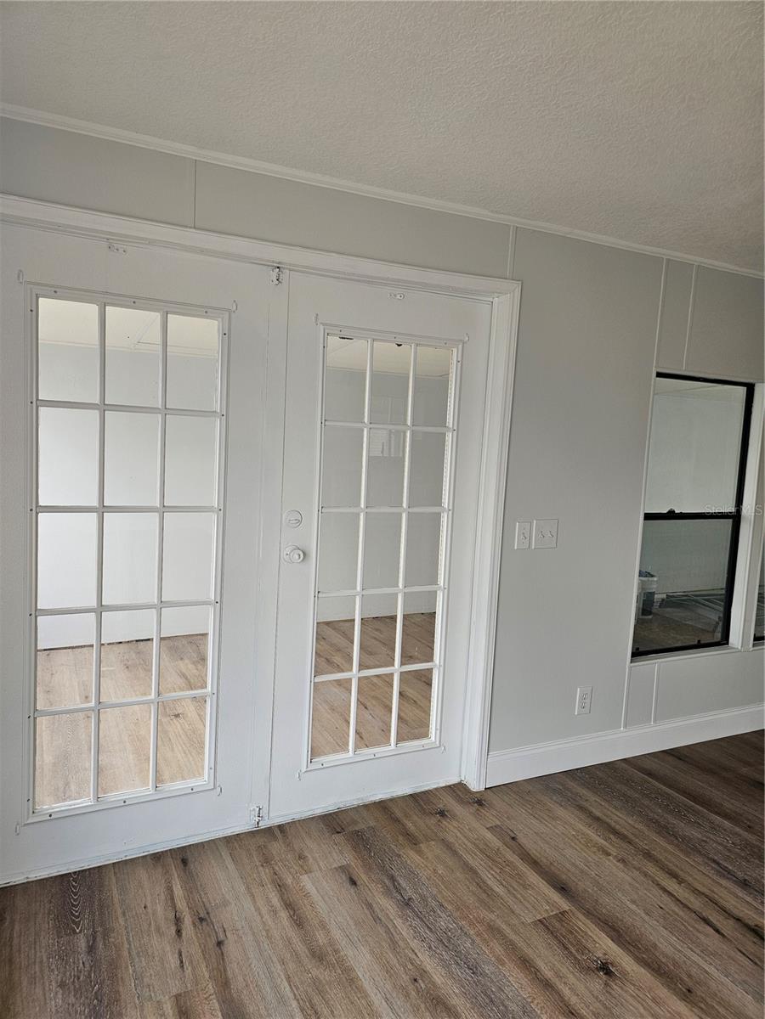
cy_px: 510
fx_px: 678
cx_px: 382
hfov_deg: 58.9
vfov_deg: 73.9
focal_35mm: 23
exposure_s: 1/120
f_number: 1.7
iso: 64
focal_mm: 6.3
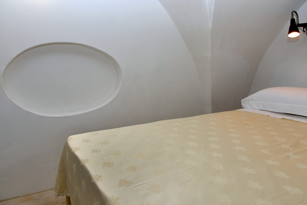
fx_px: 239
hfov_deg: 65.5
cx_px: 154
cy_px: 102
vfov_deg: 46.4
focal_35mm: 28
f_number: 5.6
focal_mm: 28
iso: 320
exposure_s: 1/60
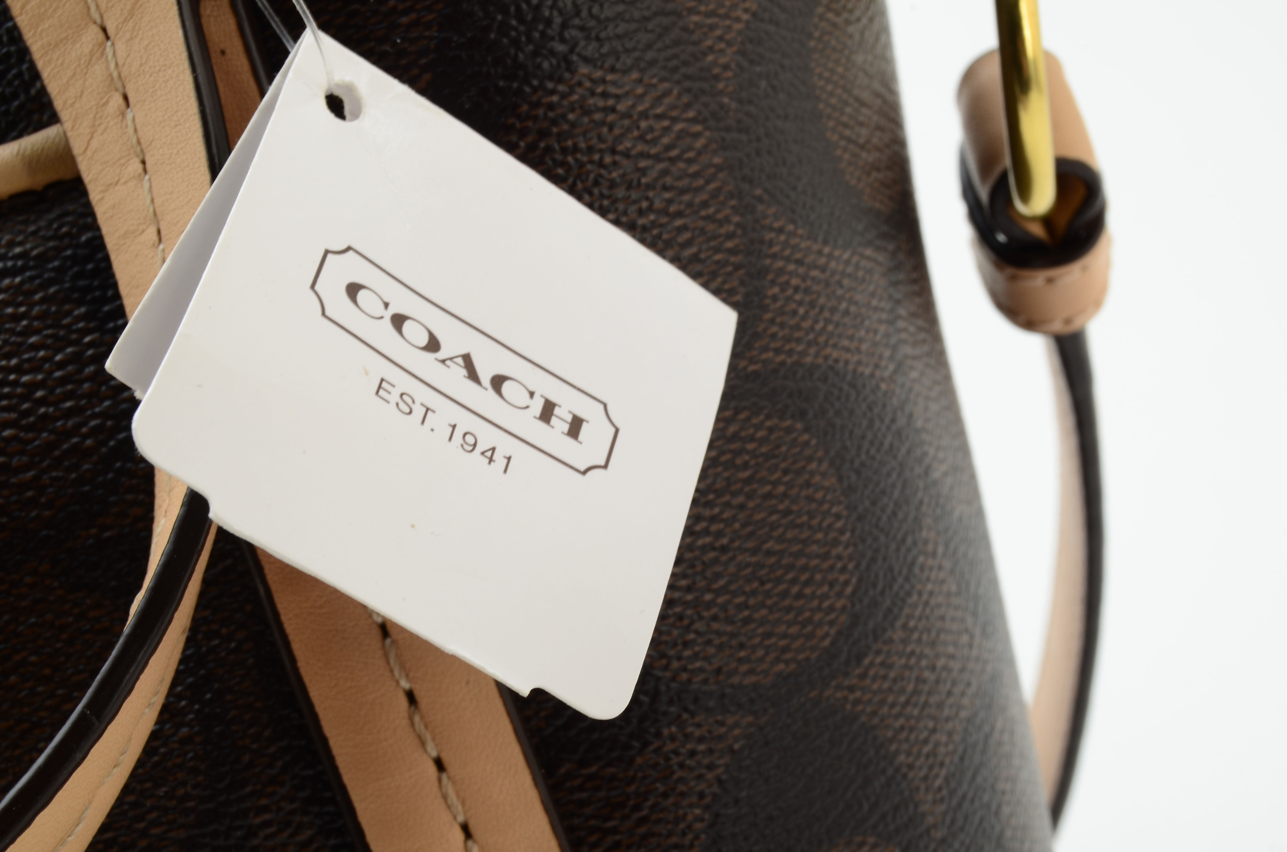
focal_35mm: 82
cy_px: 426
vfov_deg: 16.5
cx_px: 644
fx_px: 2943
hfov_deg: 24.7
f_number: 20
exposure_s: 1/160
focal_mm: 55
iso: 100
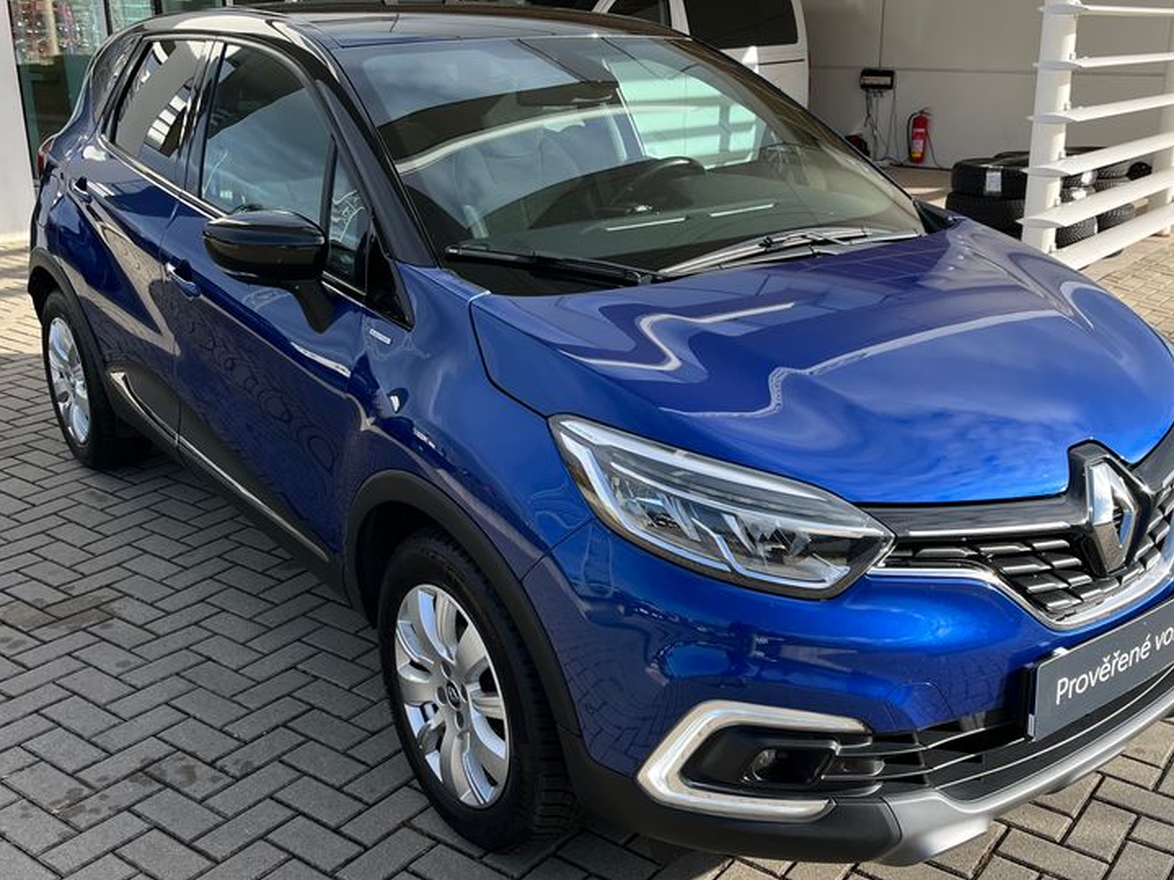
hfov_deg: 50.1
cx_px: 625
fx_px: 1255
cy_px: 440
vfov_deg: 38.7
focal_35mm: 37
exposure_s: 1/1279
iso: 50
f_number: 1.6
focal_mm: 5.1
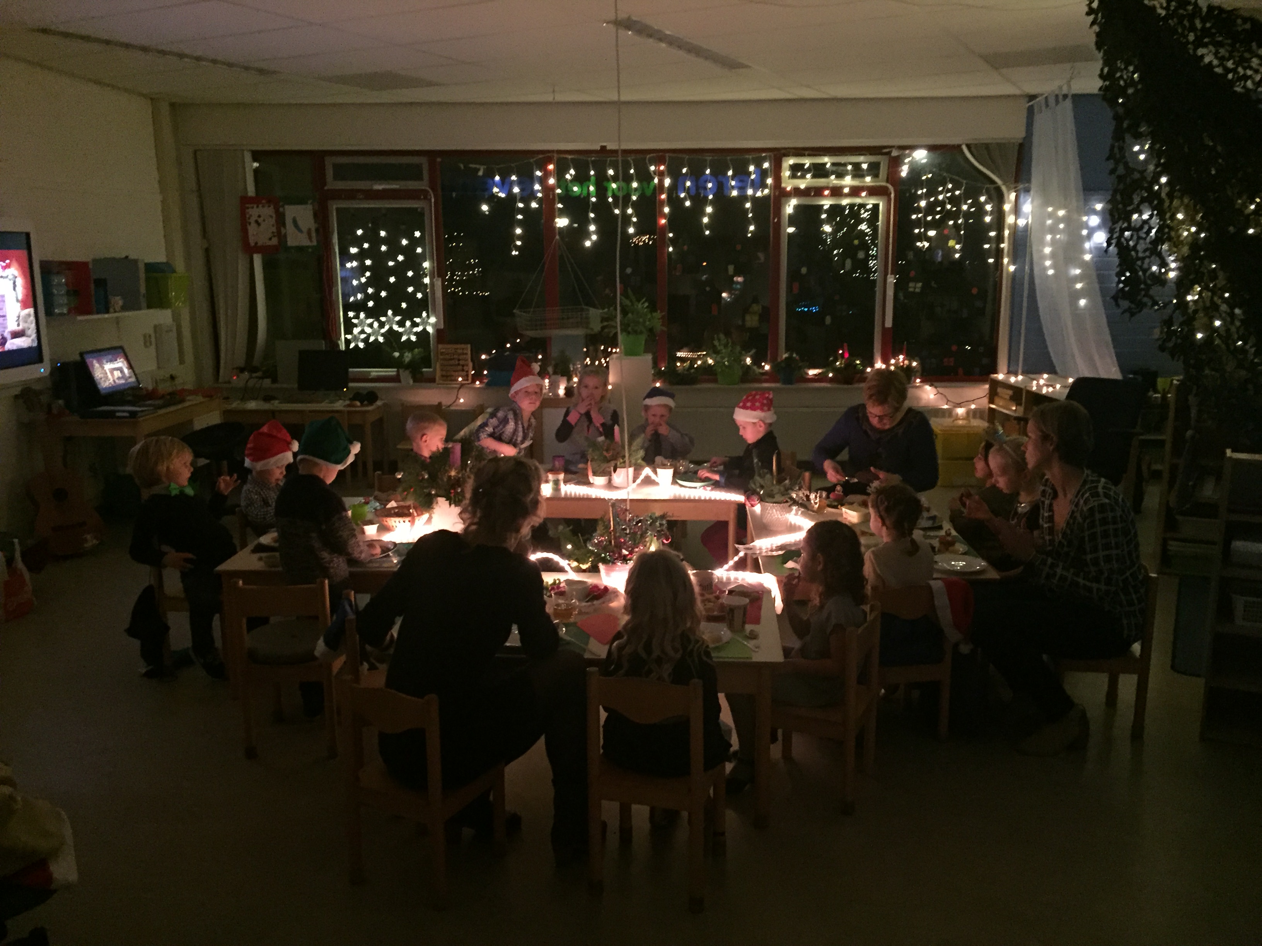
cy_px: 473
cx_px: 631
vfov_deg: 48.2
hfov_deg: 61.7
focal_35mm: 29
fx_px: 1057
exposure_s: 1/17
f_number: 2.2
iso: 400
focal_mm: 4.15
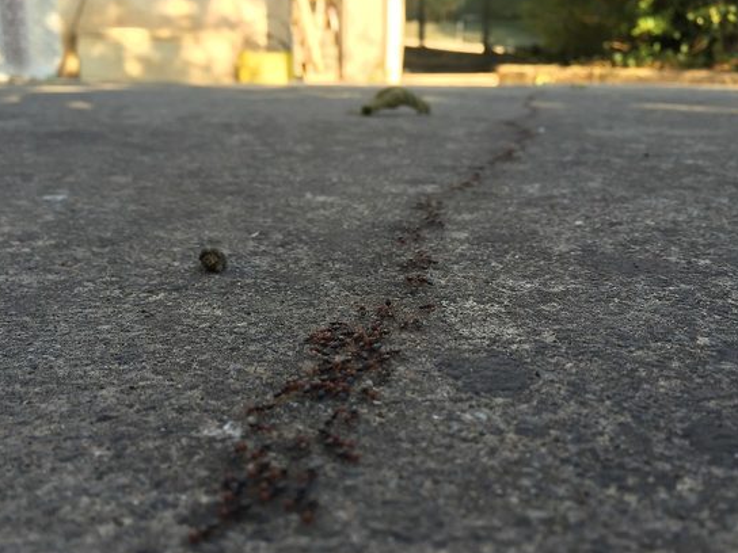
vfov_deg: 44.2
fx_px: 682
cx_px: 335
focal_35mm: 32
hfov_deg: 56.7
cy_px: 285
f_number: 2.2
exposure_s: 1/134
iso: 32
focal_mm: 4.15
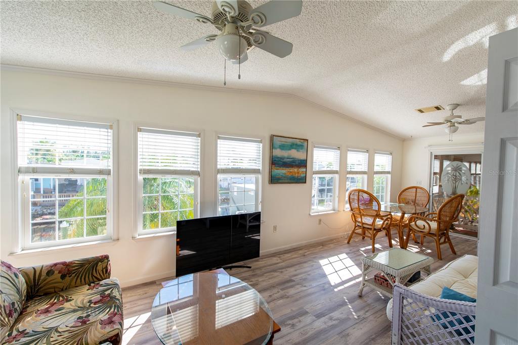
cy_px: 172
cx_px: 259
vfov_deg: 77.3
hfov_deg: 100.4
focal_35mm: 15
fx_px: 216
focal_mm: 15
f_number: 5
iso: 100
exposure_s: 1/100
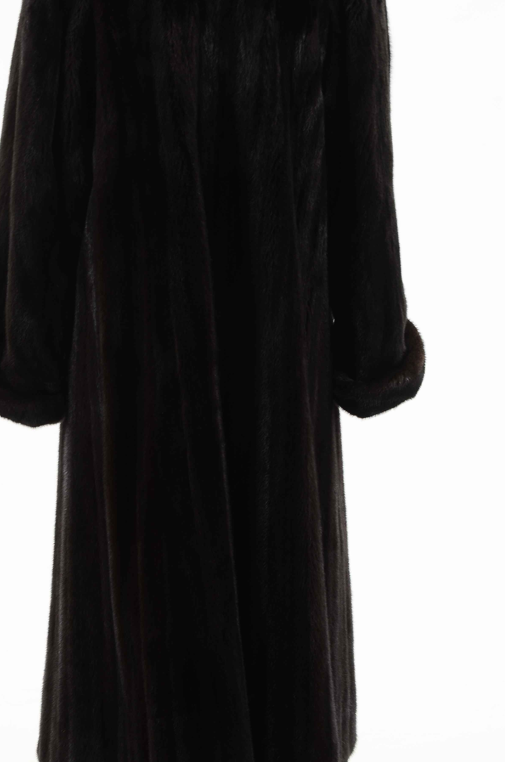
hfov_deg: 13.2
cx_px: 192
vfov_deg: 19.9
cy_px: 353
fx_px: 2177
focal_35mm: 103
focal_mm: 50
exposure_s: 1/80
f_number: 7.1
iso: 160
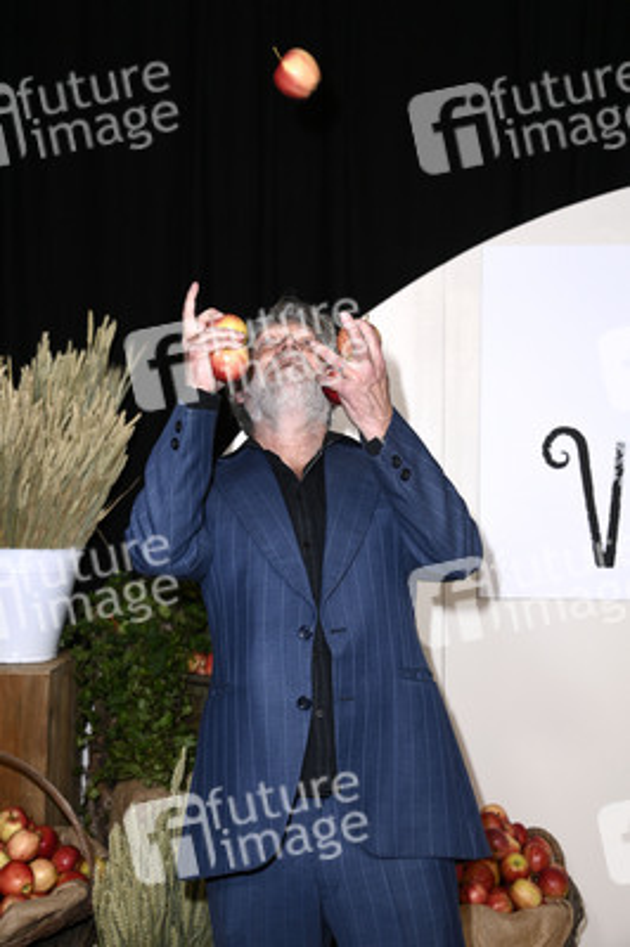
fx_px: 1315
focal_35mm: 50
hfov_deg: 26.9
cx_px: 315
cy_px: 474
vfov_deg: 39.6
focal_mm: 50
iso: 500
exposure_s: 1/250
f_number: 5
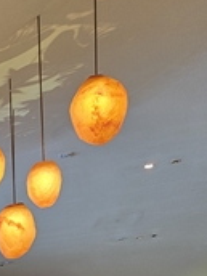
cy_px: 460
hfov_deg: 14.7
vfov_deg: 18.4
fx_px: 710
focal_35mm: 89
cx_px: -152
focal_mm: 5.4
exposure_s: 1/100
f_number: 1.8
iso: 64
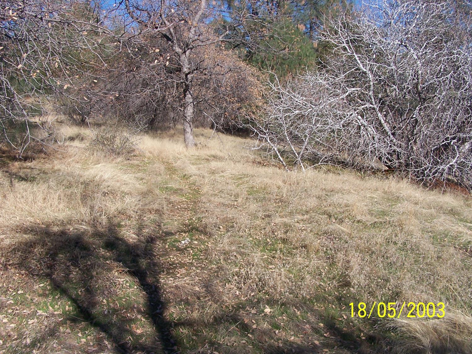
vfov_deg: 37.7
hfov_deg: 49.0
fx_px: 518
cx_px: 236
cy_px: 177
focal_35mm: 38
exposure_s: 1/350
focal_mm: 6.3
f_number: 5.6
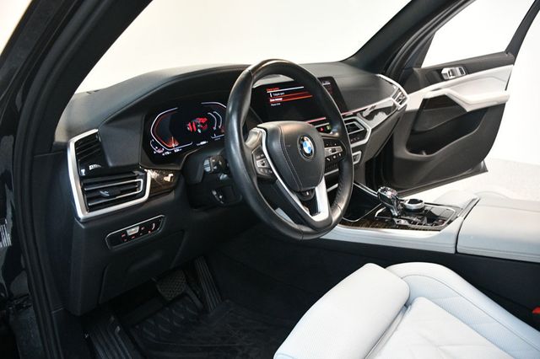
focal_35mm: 27
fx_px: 405
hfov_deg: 67.4
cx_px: 270
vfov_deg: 47.9
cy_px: 180
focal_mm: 18
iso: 3200
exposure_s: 1/60
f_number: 3.5
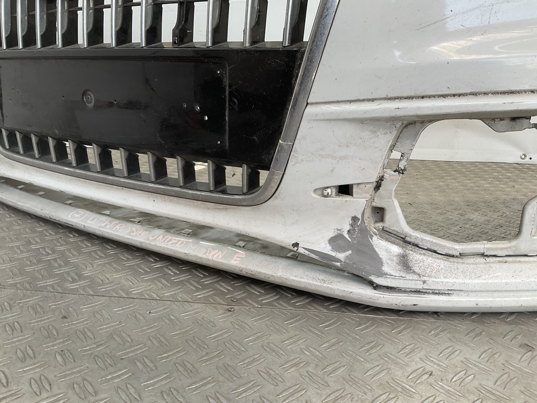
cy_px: 202
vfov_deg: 48.2
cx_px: 268
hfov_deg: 61.7
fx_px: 450
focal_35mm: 29
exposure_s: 1/120
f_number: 1.8
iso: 20
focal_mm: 3
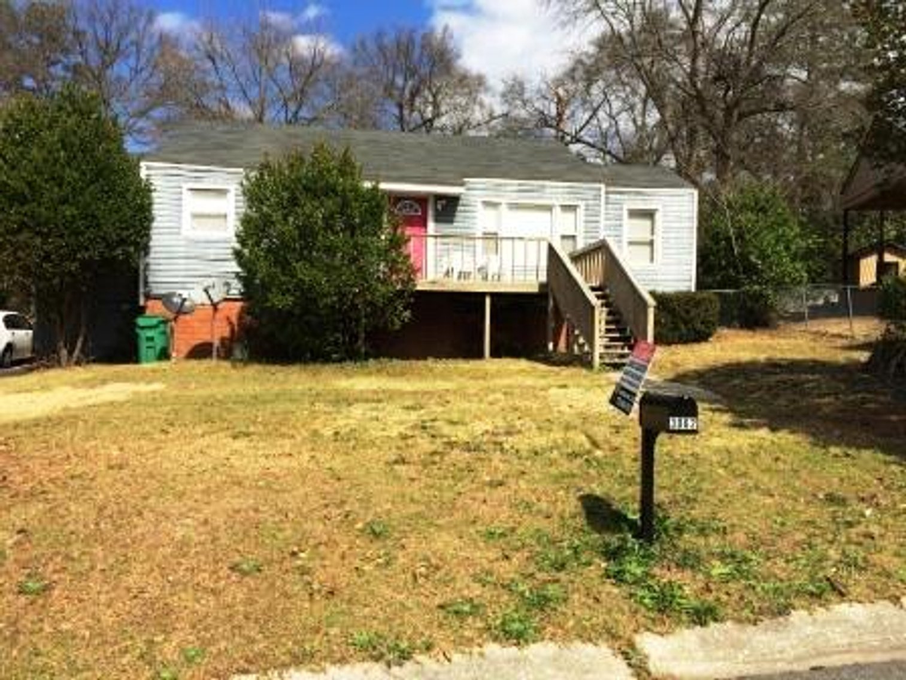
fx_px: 759
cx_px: 453
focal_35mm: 29
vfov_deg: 48.2
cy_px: 340
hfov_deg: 61.7
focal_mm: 4.15
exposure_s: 1/2564
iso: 32
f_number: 2.2
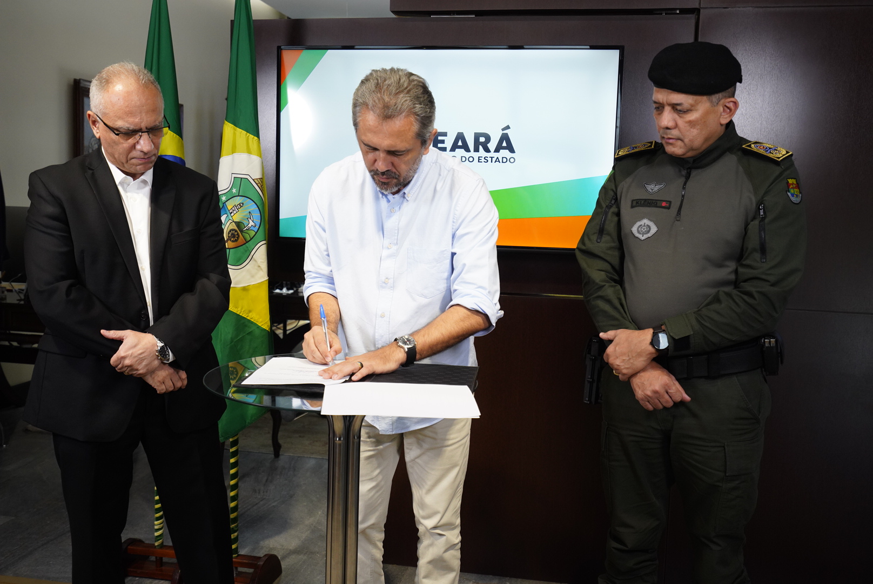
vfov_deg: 37.9
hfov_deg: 54.4
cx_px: 436
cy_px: 292
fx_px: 849
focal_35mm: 35
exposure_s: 1/125
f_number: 4.5
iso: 1600
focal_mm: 35
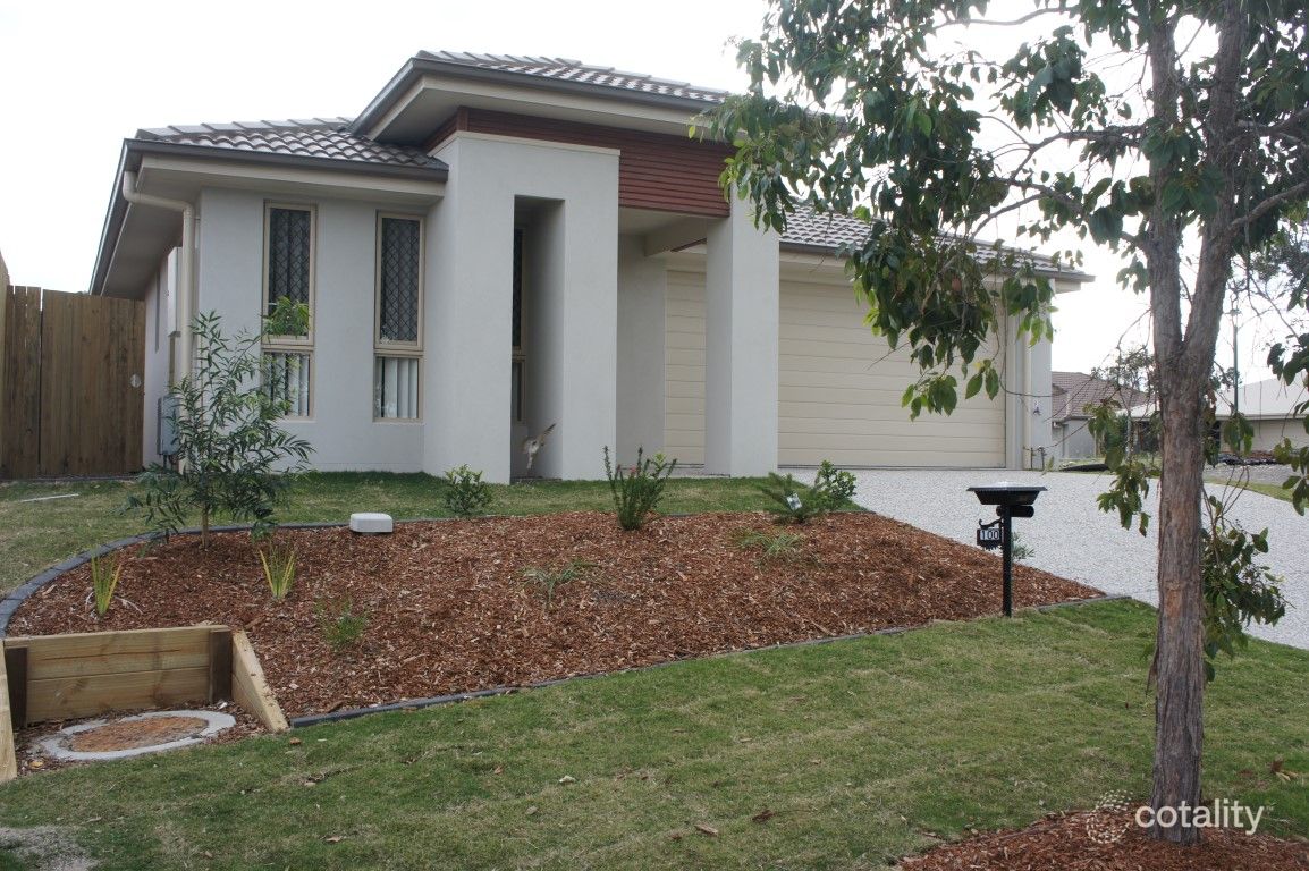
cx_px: 654
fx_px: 1199
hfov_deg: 57.3
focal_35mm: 33
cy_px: 436
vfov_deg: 39.9
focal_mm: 22
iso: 200
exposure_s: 1/160
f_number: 7.1
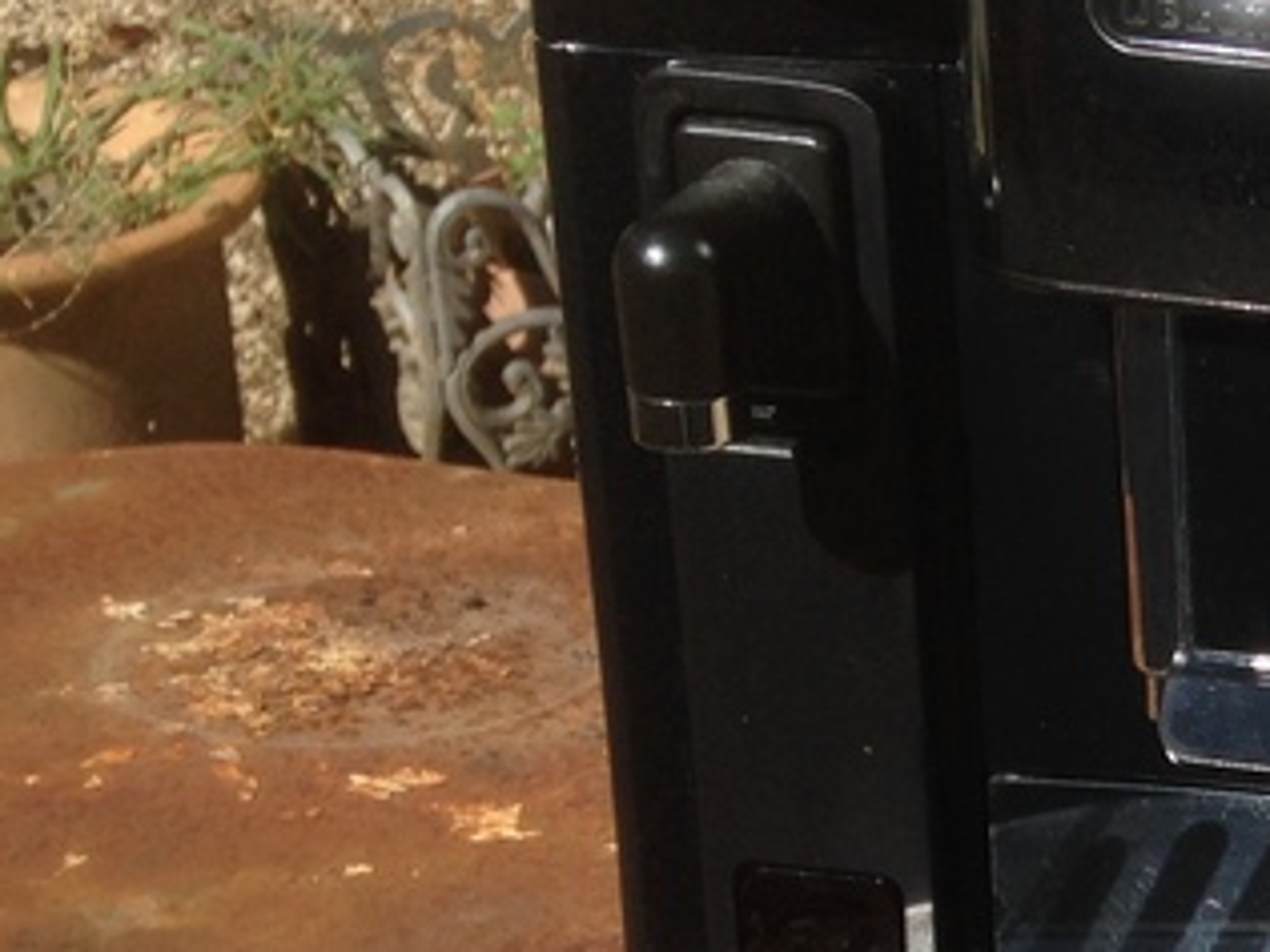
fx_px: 3926
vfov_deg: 13.7
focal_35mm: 107
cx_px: 2038
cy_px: 799
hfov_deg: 16.4
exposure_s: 1/1595
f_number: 2.4
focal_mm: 4.12
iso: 50
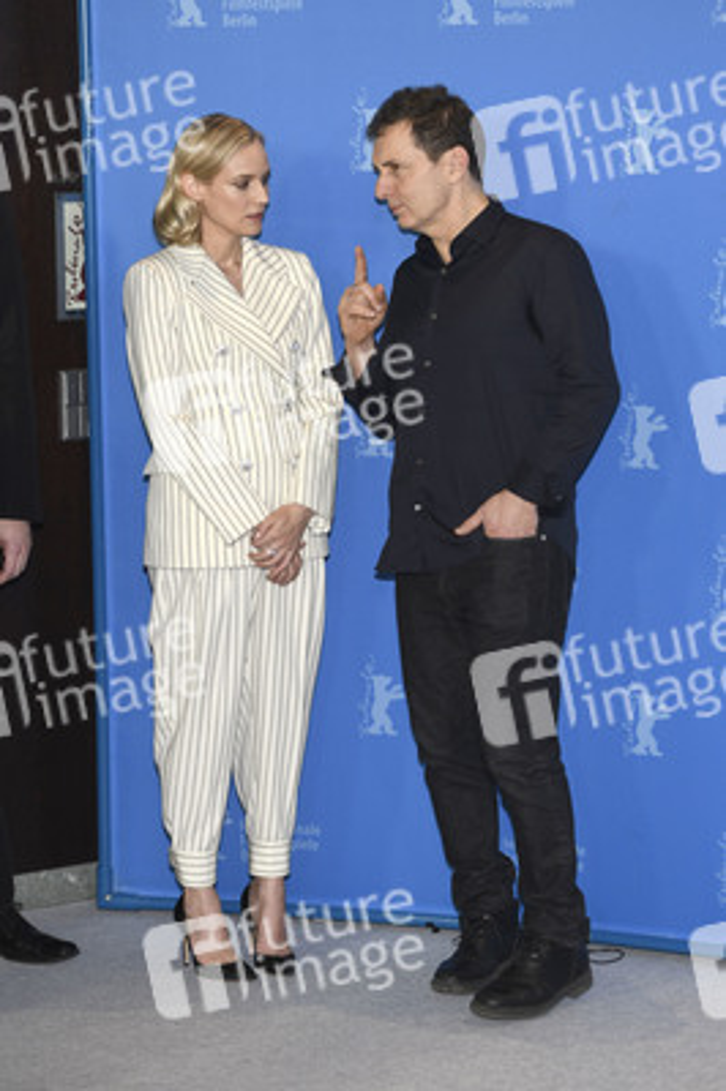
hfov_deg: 13.9
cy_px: 546
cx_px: 363
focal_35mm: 98
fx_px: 2969
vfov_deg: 20.8
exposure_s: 1/320
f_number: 3.5
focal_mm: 98
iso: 800
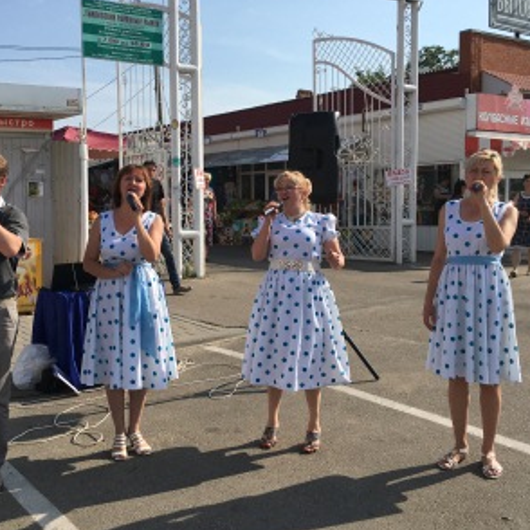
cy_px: 245
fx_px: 676
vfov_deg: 42.8
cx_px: 213
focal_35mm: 39
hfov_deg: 42.6
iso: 25
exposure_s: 1/1748
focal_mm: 4.15
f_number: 2.2
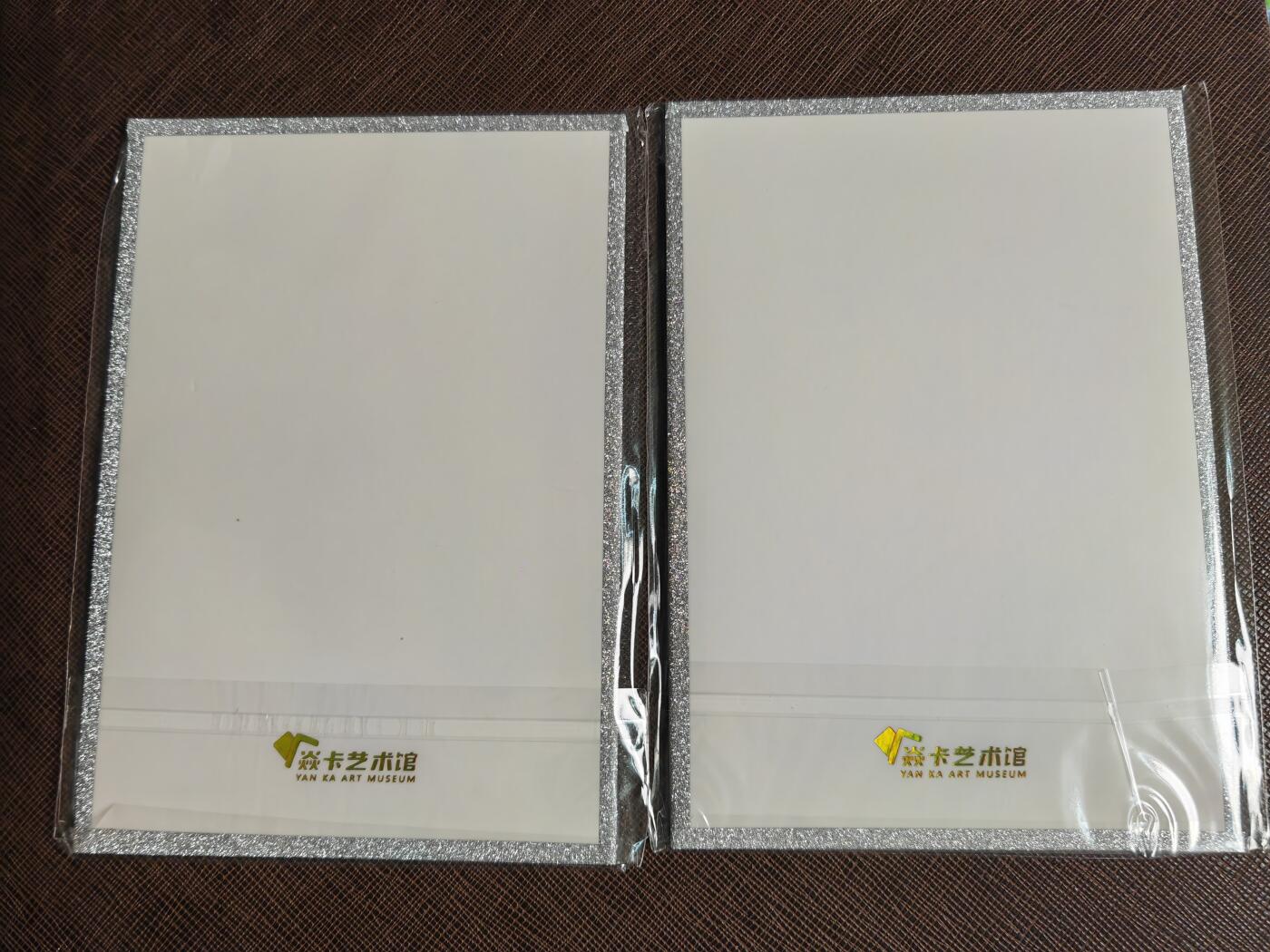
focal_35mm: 27
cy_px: 476
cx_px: 635
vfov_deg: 51.4
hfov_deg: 65.3
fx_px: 991
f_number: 1.8
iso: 80
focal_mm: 5.53
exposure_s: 1/100
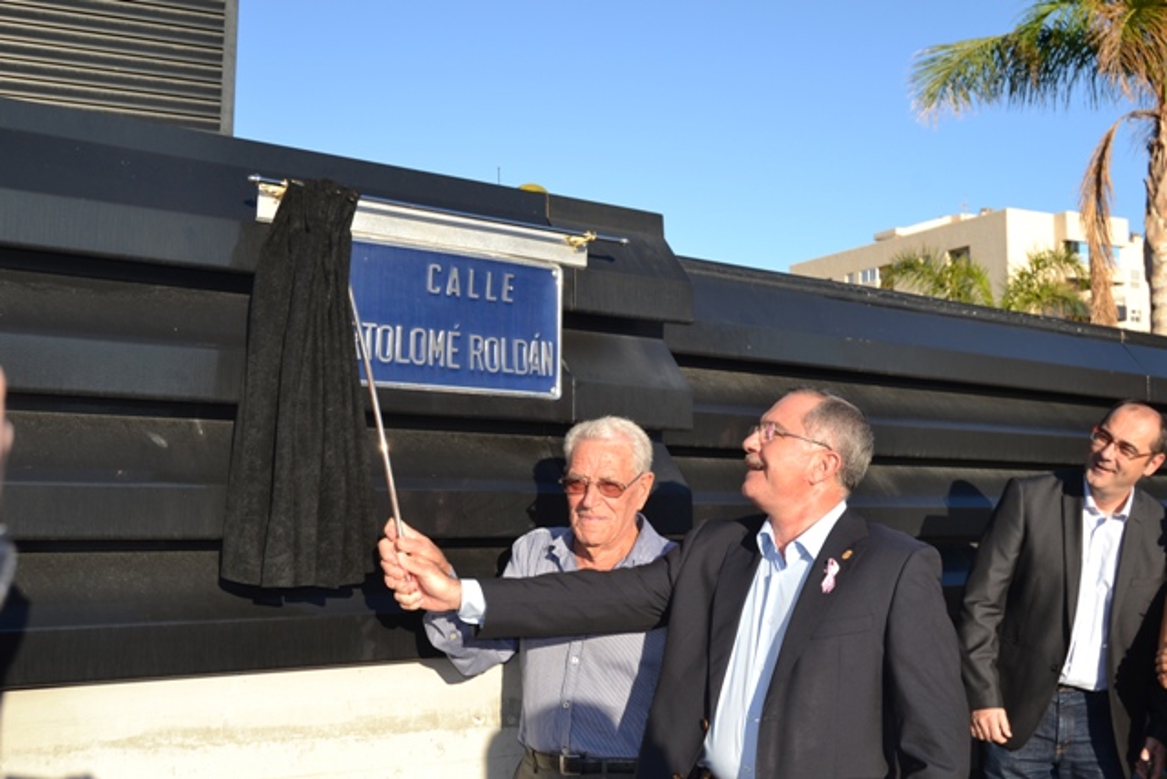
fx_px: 1362
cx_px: 584
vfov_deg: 31.9
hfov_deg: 46.4
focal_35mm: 42
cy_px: 390
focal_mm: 28
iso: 100
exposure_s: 1/200
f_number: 6.3
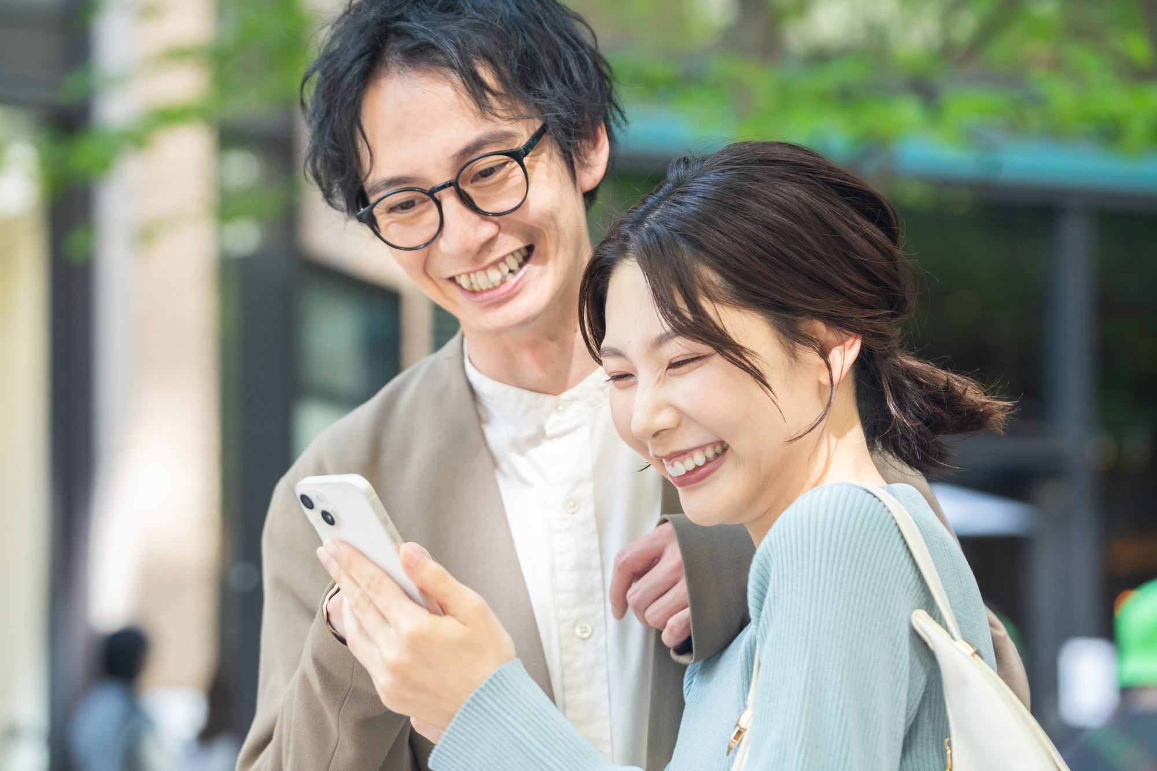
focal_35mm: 123
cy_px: 386
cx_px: 578
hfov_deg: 16.7
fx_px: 3952
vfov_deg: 11.1
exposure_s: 1/250
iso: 800
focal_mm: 123
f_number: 4.5
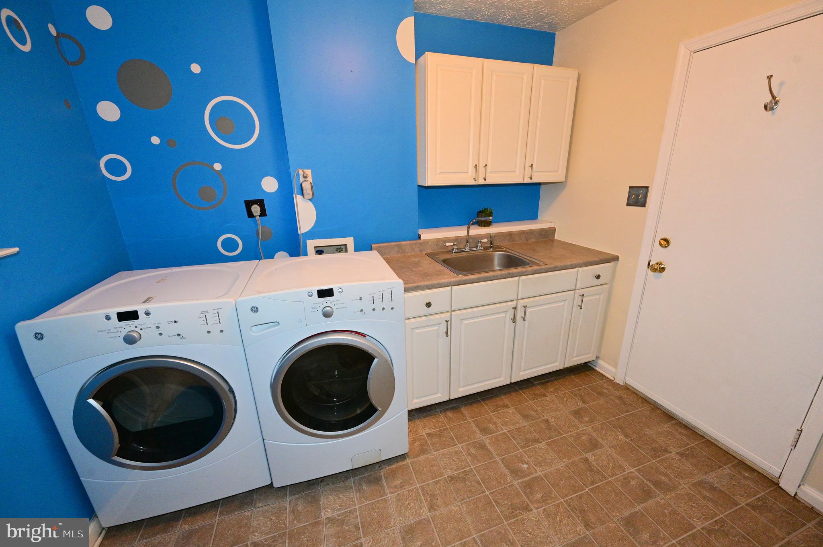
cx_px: 412
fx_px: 320
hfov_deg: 104.3
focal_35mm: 14
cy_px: 274
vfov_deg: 81.1
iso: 2000
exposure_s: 1/100
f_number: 7.1
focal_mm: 14
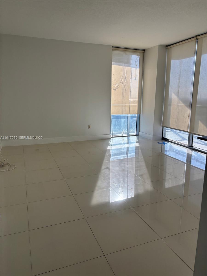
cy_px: 138
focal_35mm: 26
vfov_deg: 67.3
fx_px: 207
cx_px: 104
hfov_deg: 53.1
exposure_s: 1/634
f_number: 1.6
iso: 50
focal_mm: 5.96
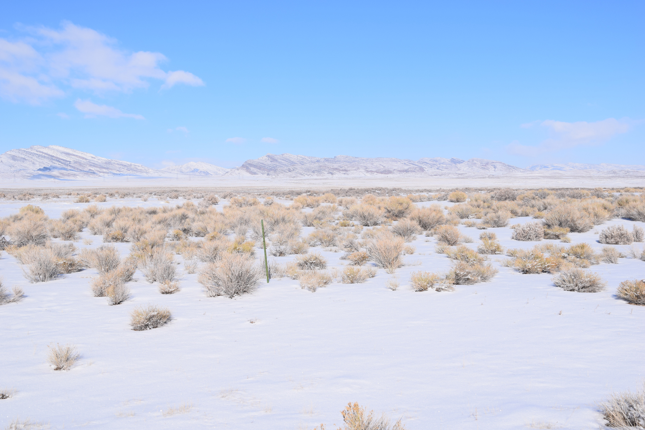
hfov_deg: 43.6
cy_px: 215
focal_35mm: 45
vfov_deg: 29.9
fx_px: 806
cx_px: 322
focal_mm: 30
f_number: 10
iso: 200
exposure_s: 1/800
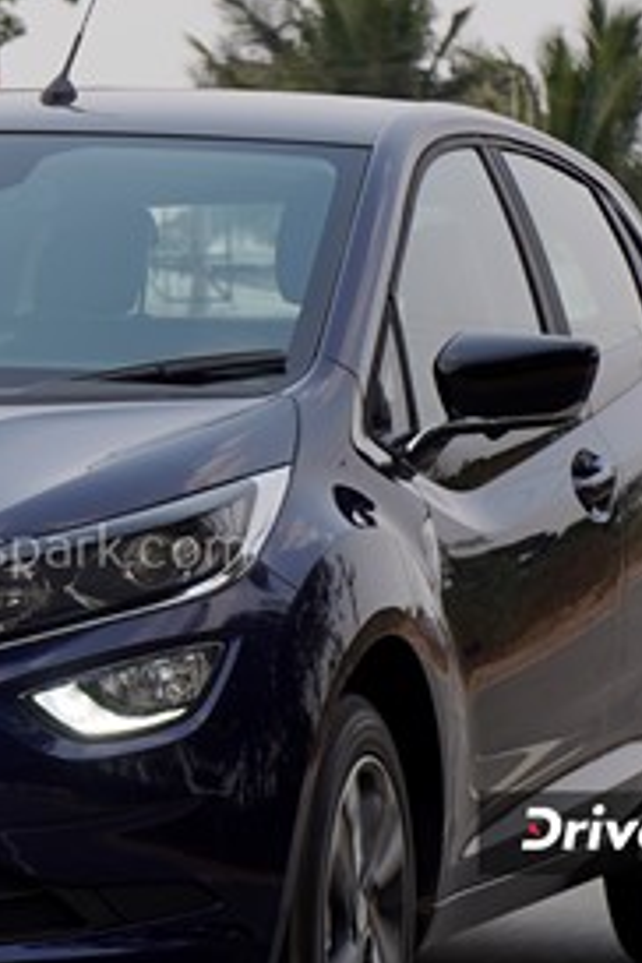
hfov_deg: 5.9
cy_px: 550
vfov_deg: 8.9
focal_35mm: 231
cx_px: -28
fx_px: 6179
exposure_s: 1/160
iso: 100
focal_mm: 70
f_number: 7.1
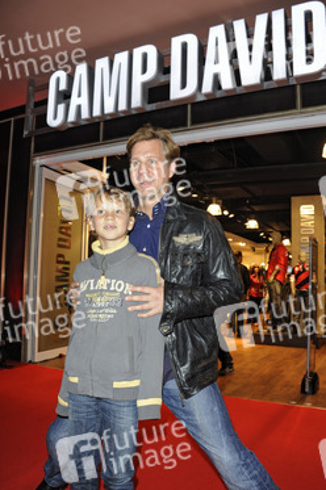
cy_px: 255
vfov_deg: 62.0
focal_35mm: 30
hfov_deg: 43.5
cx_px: 162
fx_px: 408
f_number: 5.6
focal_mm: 28
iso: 800
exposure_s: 1/125
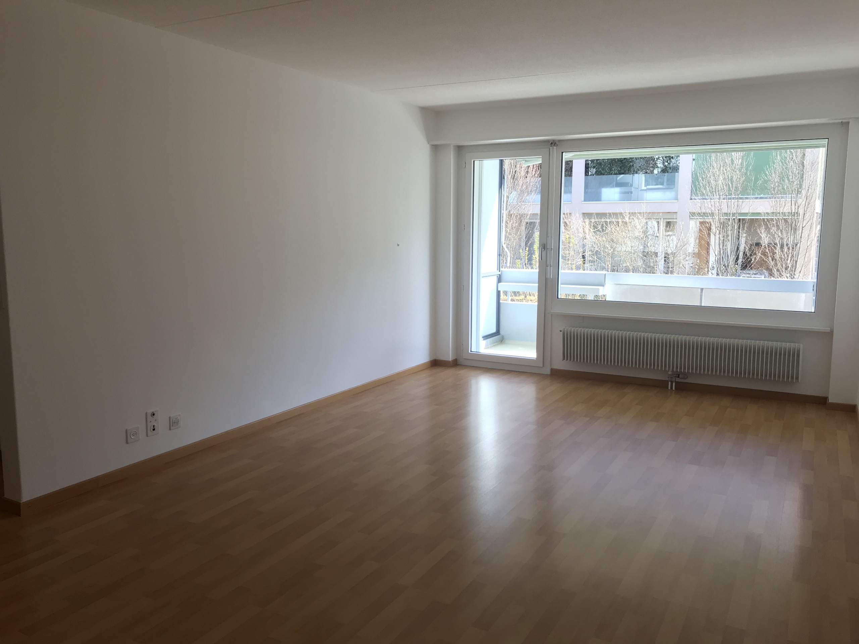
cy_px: 322
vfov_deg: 49.7
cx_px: 430
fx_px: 695
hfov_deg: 63.4
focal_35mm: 28
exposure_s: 1/100
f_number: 1.8
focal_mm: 3.99
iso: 25
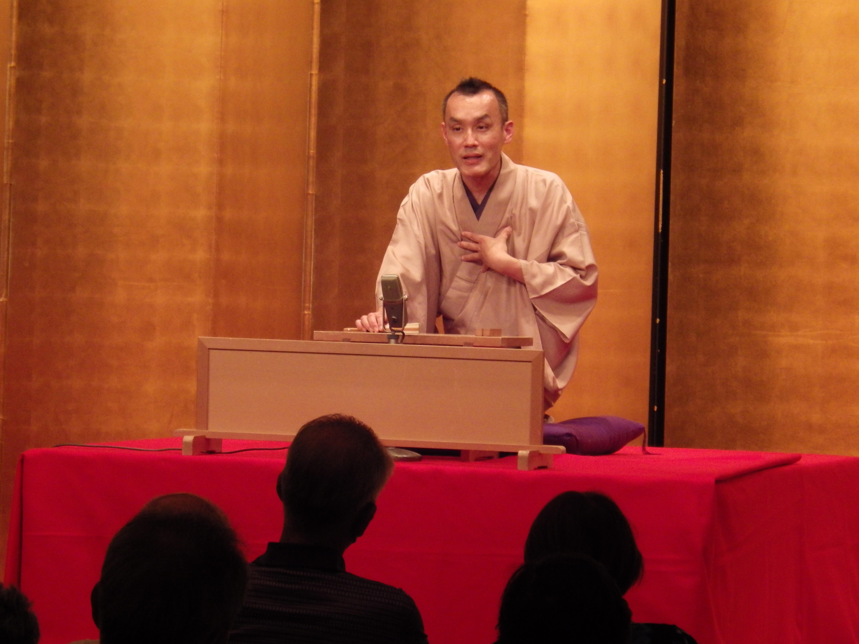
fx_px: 4839
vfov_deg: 7.6
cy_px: 322
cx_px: 430
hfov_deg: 10.1
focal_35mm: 195
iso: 400
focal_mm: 34.9
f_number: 5.4
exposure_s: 1/80
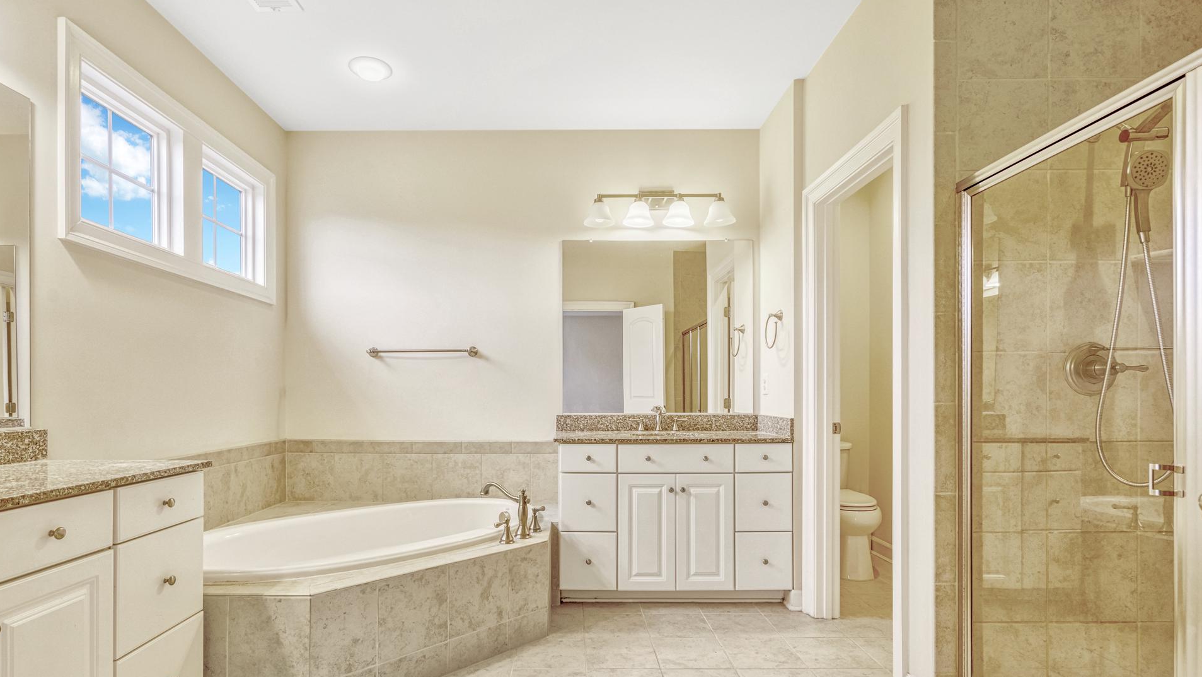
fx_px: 574
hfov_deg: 92.6
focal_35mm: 18
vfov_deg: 60.5
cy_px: 405
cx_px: 568
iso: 1250
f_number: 8
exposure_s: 1/60
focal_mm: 16
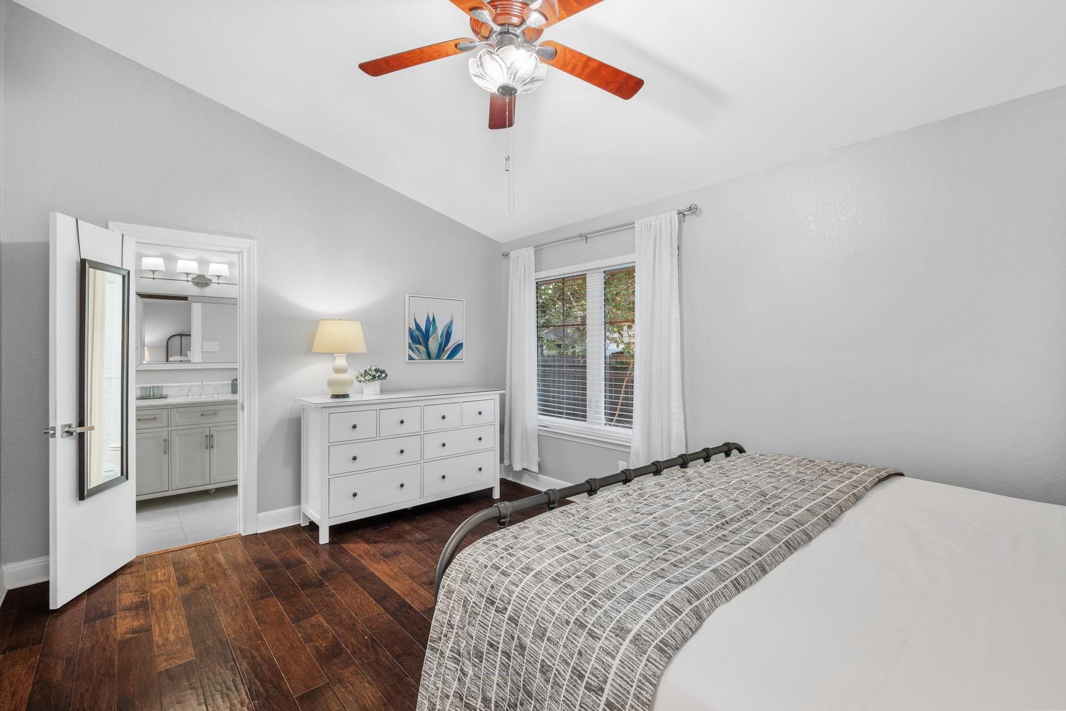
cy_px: 356
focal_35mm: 16
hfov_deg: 96.7
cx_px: 533
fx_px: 474
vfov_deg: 73.8
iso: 400
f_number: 10
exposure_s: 5
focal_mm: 16
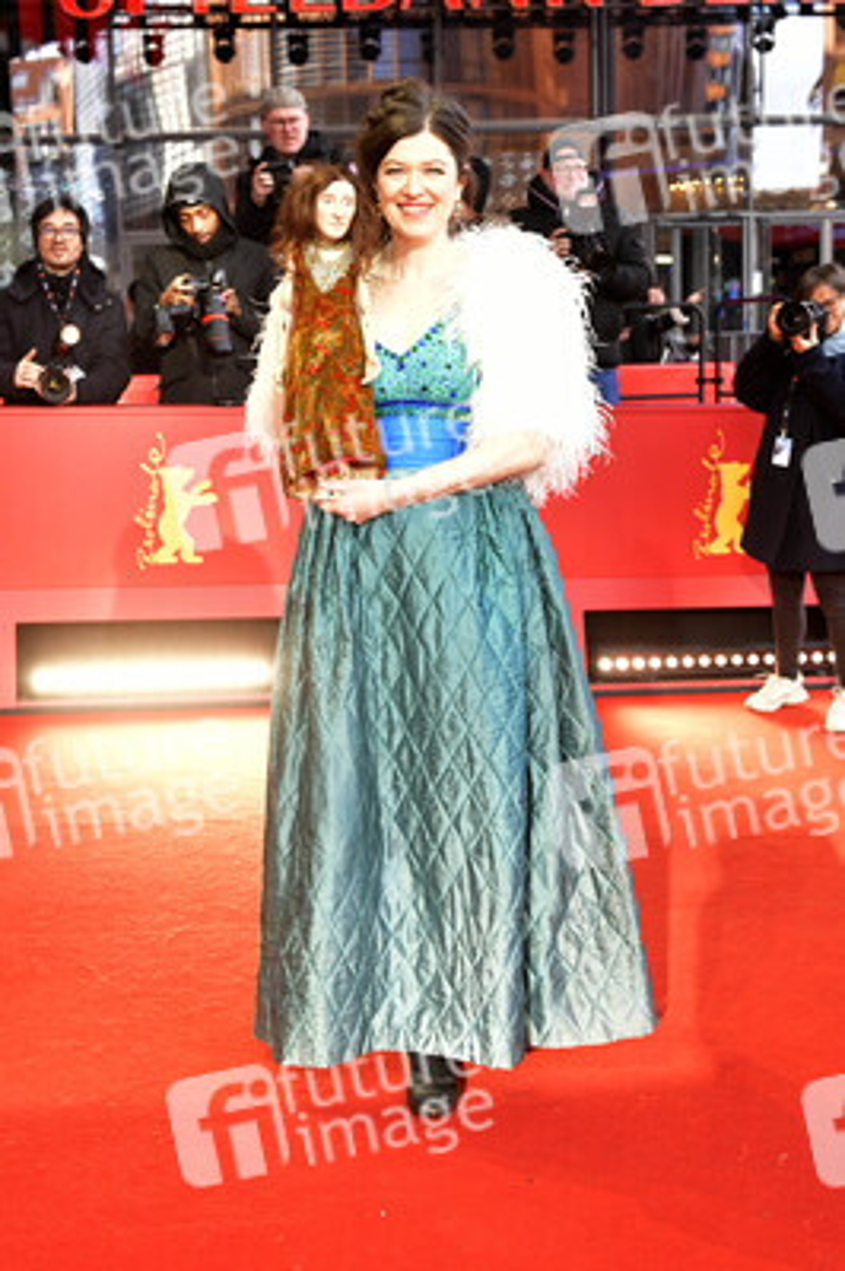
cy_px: 636
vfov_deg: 50.7
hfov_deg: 35.0
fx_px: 1340
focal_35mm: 38
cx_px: 422
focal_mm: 38
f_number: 6.3
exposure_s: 1/200
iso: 1600
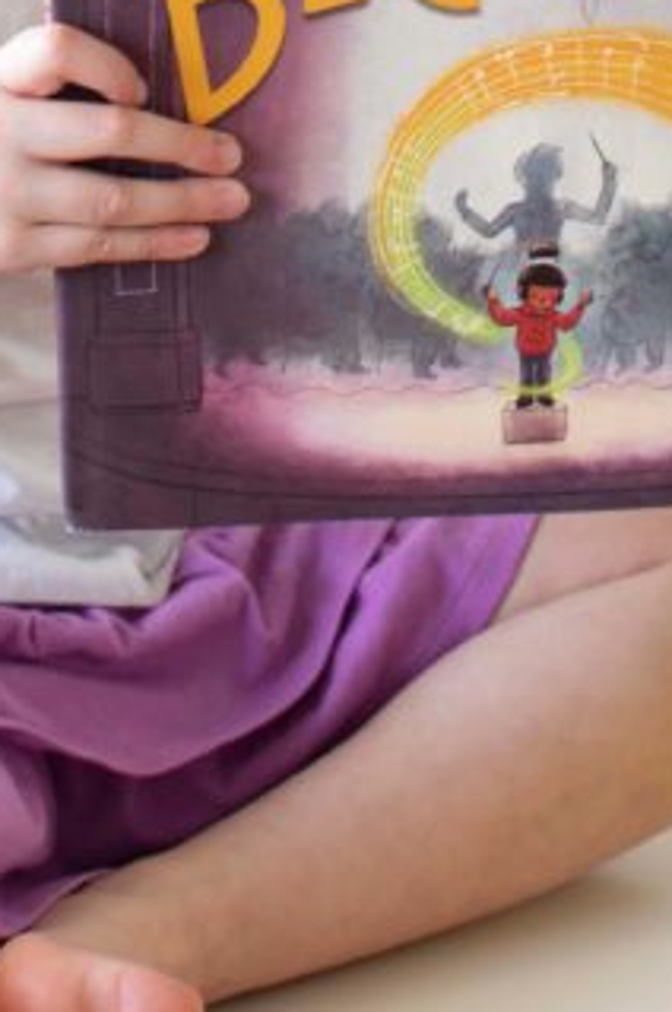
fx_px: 5326
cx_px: 539
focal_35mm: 190
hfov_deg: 7.2
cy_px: -346
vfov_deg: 10.6
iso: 200
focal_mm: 35
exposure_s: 1/80
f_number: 3.5
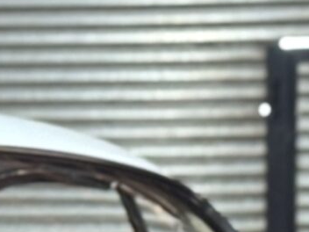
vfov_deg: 4.2
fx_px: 3115
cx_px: -106
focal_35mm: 349
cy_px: 452
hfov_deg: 5.6
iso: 320
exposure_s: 1/33
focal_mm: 6.76
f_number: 1.78
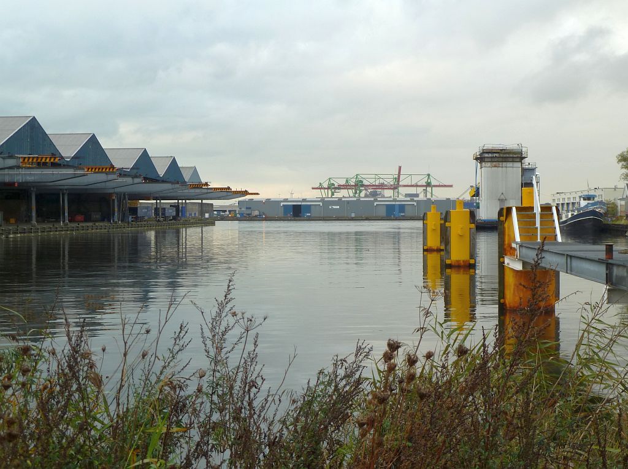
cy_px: 234
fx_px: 996
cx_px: 314
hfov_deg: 35.0
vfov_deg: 26.5
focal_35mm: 55
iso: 80
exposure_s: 1/60
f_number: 3.9
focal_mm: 9.1
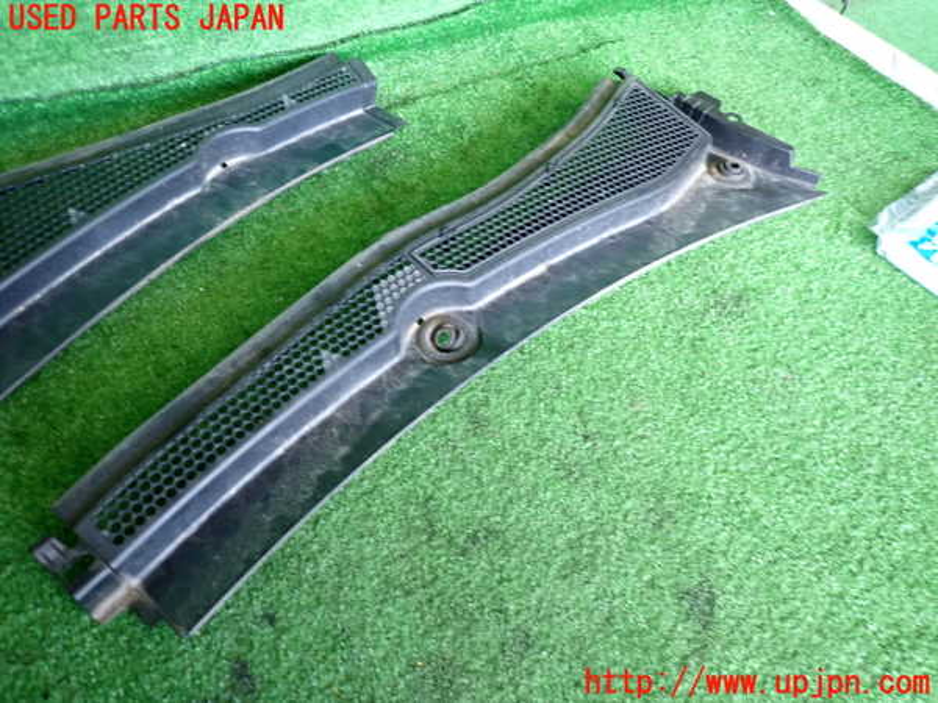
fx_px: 677
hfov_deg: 69.4
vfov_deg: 54.9
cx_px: 469
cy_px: 352
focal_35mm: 25
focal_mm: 4.5
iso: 250
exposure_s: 1/30
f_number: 2
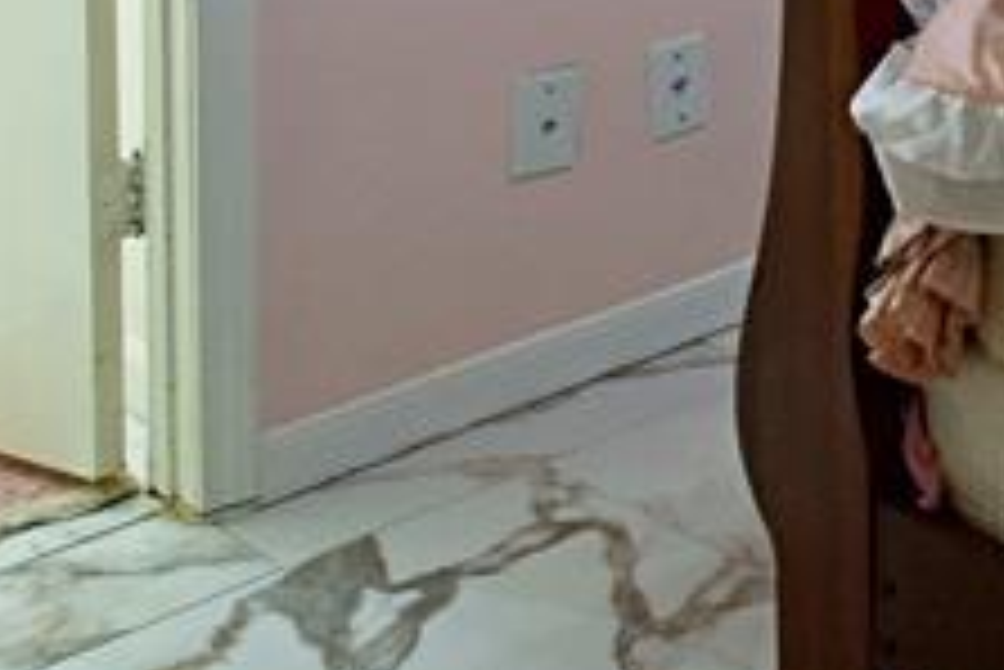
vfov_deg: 14.8
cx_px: 1688
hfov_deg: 20.3
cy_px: -607
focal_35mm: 78
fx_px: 2177
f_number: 4
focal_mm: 17
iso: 1000
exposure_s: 1/160
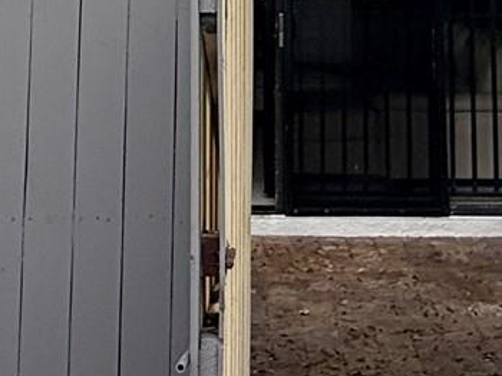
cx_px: 242
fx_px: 1188
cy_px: -247
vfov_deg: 15.9
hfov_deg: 23.9
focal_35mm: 82
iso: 50
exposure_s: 1/144
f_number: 2.2
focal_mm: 2.22
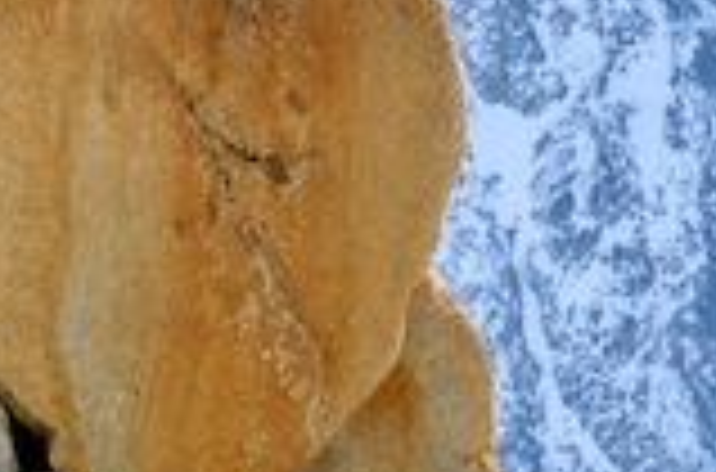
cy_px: -1193
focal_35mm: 624
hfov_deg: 3.3
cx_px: 126
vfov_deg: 2.2
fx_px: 12369
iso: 200
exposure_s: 1/400
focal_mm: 55
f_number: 10
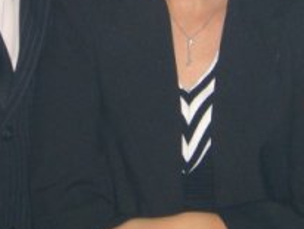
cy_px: -44
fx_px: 1460
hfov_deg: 11.9
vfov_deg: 8.9
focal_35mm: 166
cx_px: 109
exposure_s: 1/60
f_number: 3.6
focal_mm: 11.8
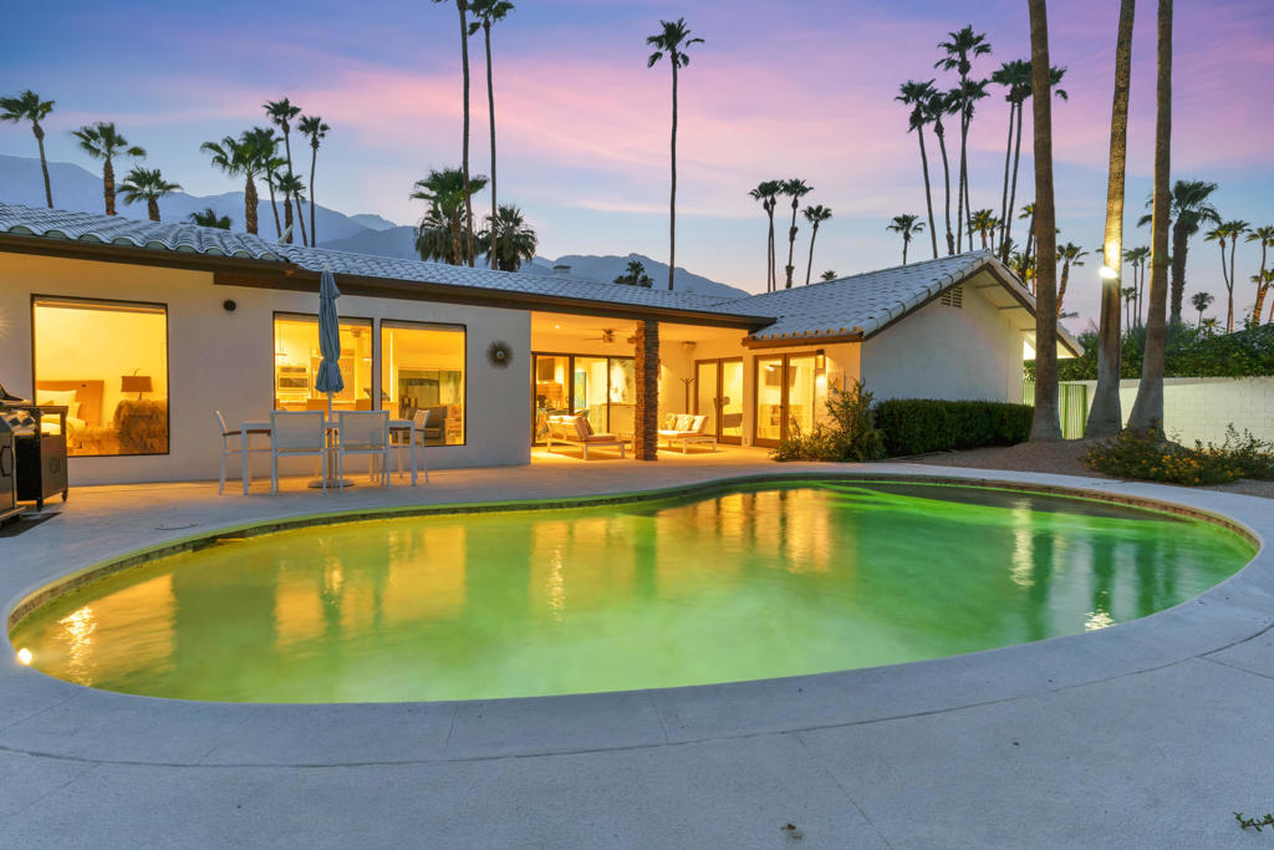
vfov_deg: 67.4
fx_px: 637
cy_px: 425
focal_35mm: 18
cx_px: 637
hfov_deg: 90.0
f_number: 9
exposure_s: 1.3
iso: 250
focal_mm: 18
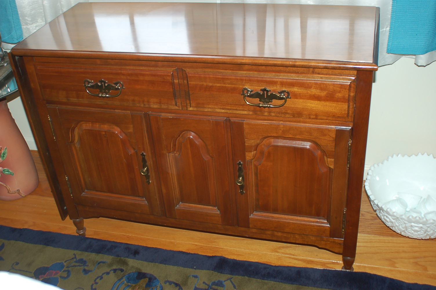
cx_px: 218
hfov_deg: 46.4
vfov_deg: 31.8
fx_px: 508
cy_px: 145
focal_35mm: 42
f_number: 3.5
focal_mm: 28
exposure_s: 1/60
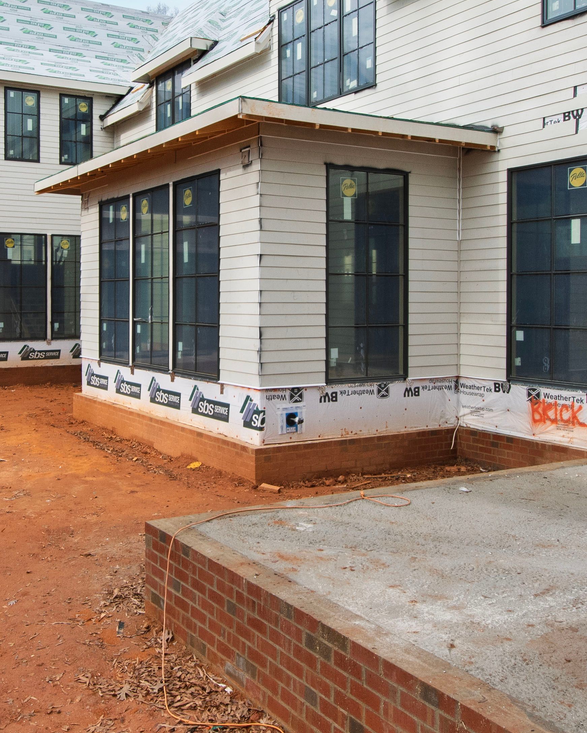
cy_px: 315
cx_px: 221
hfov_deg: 40.9
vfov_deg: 50.1
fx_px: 782
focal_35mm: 36
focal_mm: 10
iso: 320
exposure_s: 1/250
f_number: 8
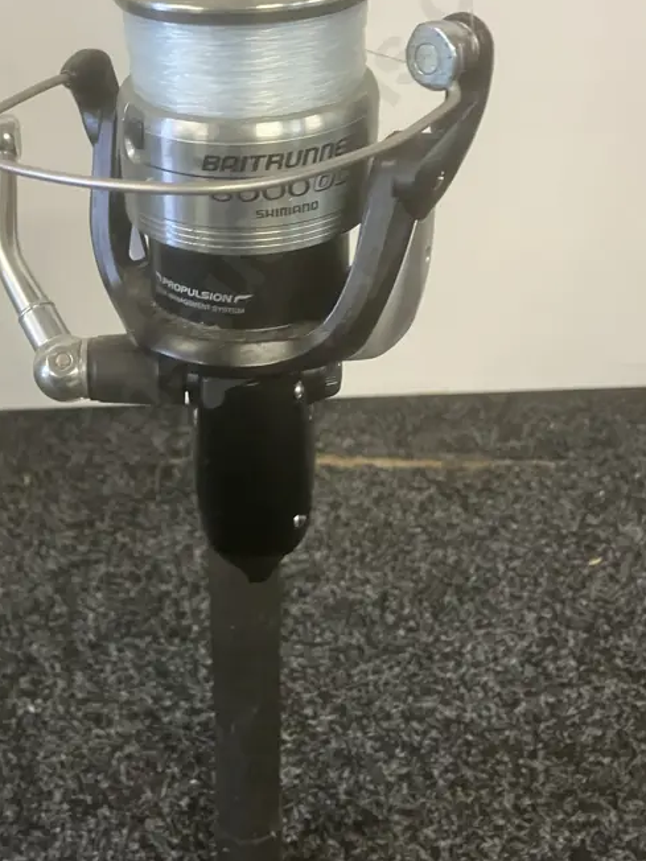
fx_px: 1095
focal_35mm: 44
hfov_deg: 32.3
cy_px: 376
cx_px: 161
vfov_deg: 42.9
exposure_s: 1/50
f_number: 1.8
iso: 200
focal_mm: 3.99
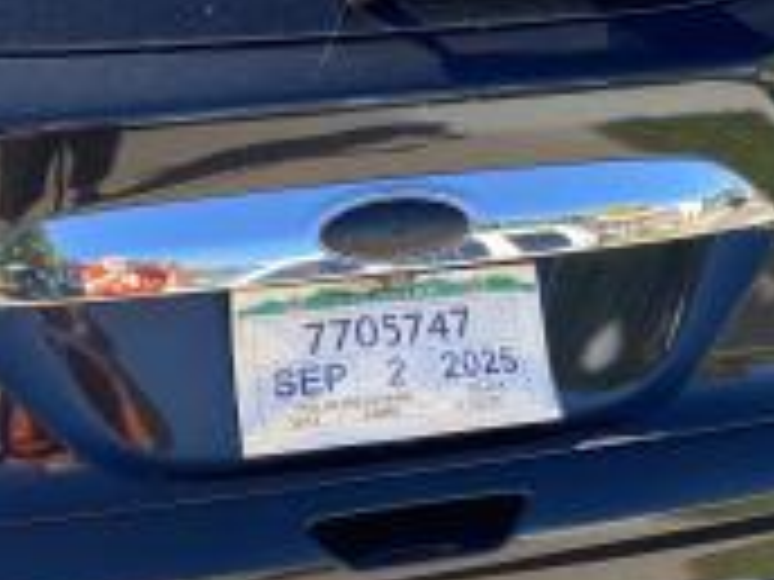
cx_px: 374
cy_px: 306
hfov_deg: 25.7
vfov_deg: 19.4
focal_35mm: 76
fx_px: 1699
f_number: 1.8
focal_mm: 4.25
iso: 32
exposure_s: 1/630
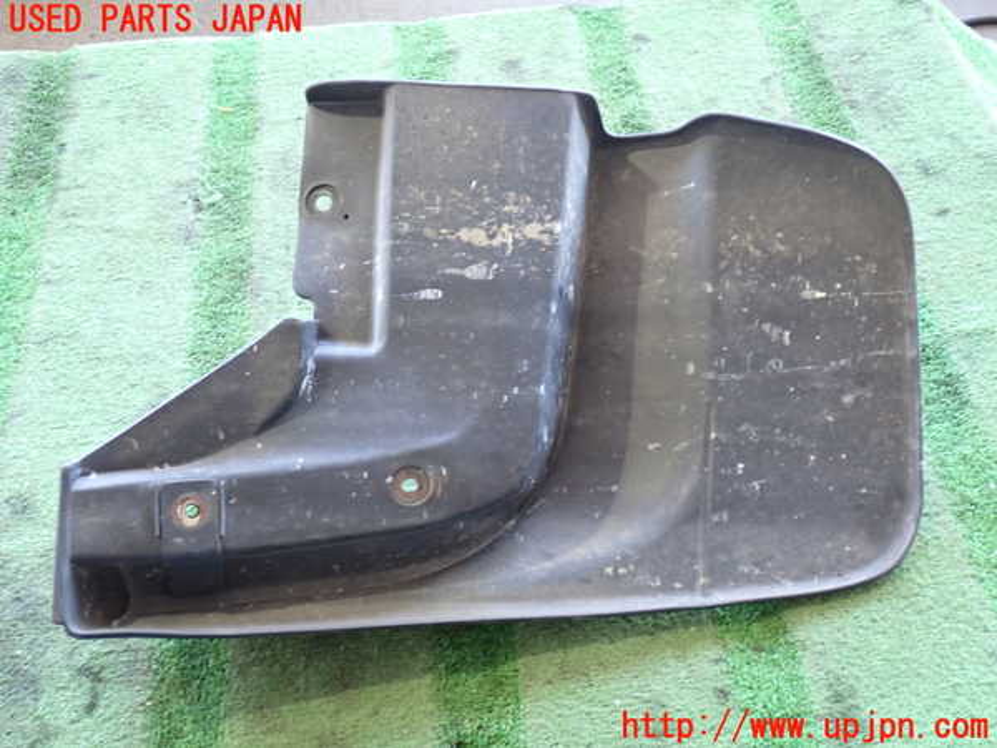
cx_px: 498
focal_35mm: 38
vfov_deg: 37.7
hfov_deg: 49.0
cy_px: 374
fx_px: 1094
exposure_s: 1/40
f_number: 2.7
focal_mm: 6.83
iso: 500
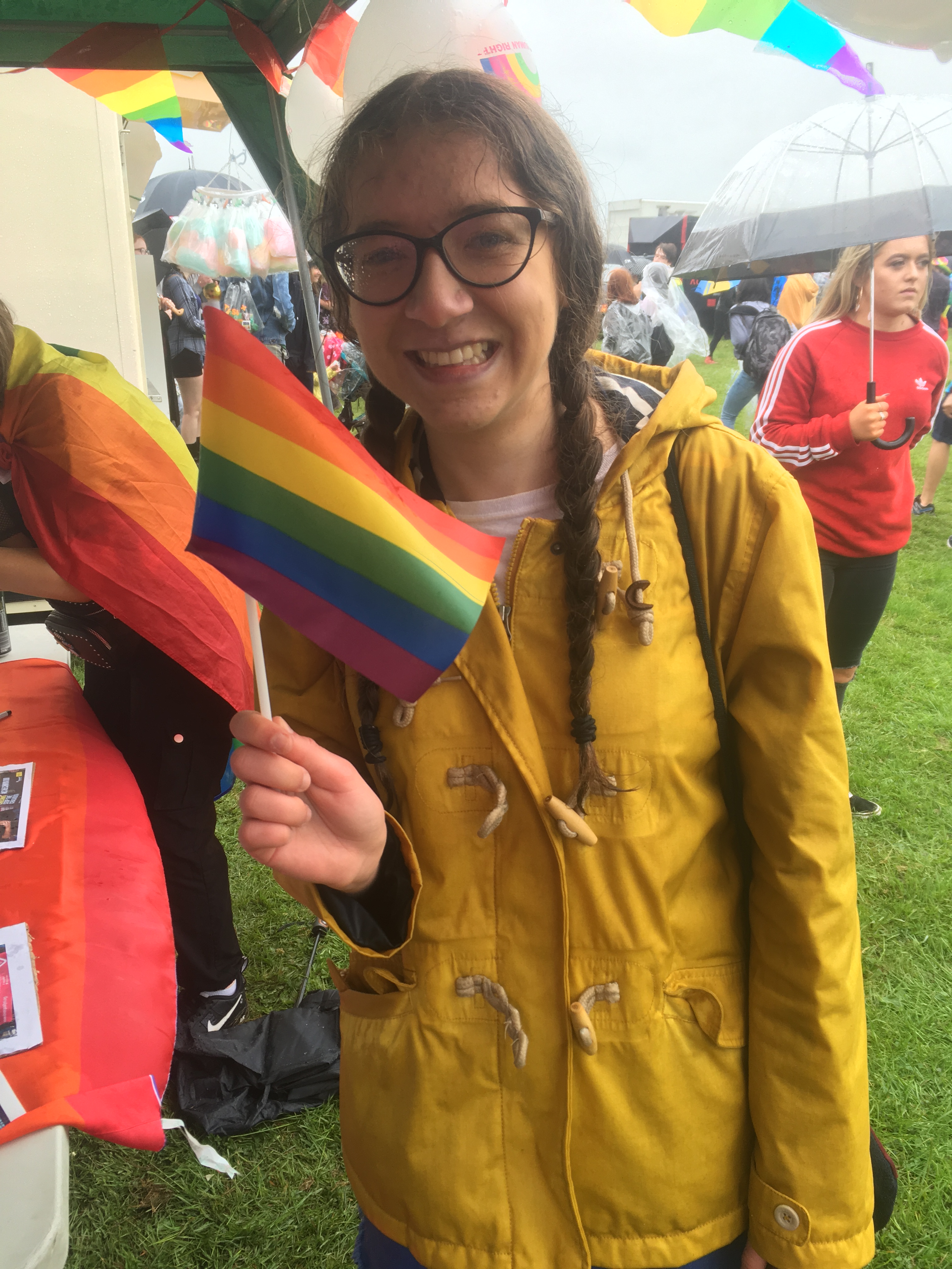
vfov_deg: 61.7
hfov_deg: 48.2
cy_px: 634
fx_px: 1063
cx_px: 476
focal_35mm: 29
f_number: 2.2
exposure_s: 1/100
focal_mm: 4.15
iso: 25
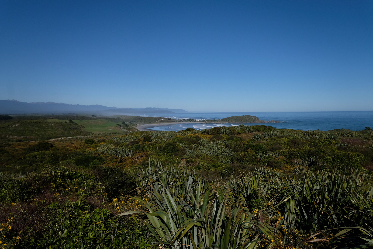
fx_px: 280
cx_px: 186
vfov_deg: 47.9
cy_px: 124
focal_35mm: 27
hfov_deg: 67.4
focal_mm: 18
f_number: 6.3
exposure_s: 1/3500
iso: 400
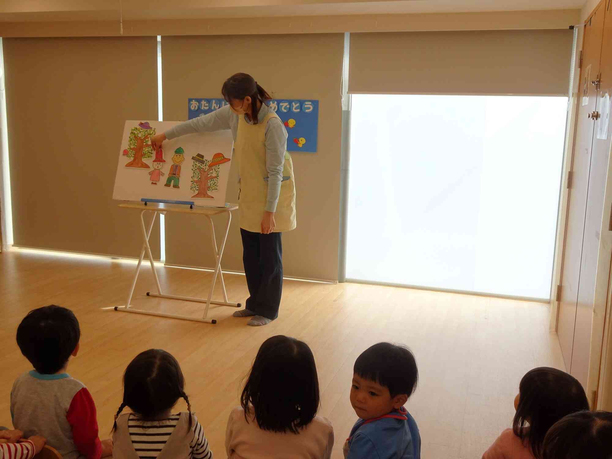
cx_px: 306
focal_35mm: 34
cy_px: 230
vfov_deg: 41.8
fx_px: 601
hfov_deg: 54.0
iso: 80
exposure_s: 1/125
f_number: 4
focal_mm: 5.8
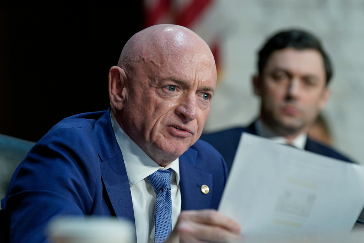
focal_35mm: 182
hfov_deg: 11.3
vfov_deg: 7.5
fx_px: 1840
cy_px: 122
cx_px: 182
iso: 2500
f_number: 4
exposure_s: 1/320
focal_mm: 182
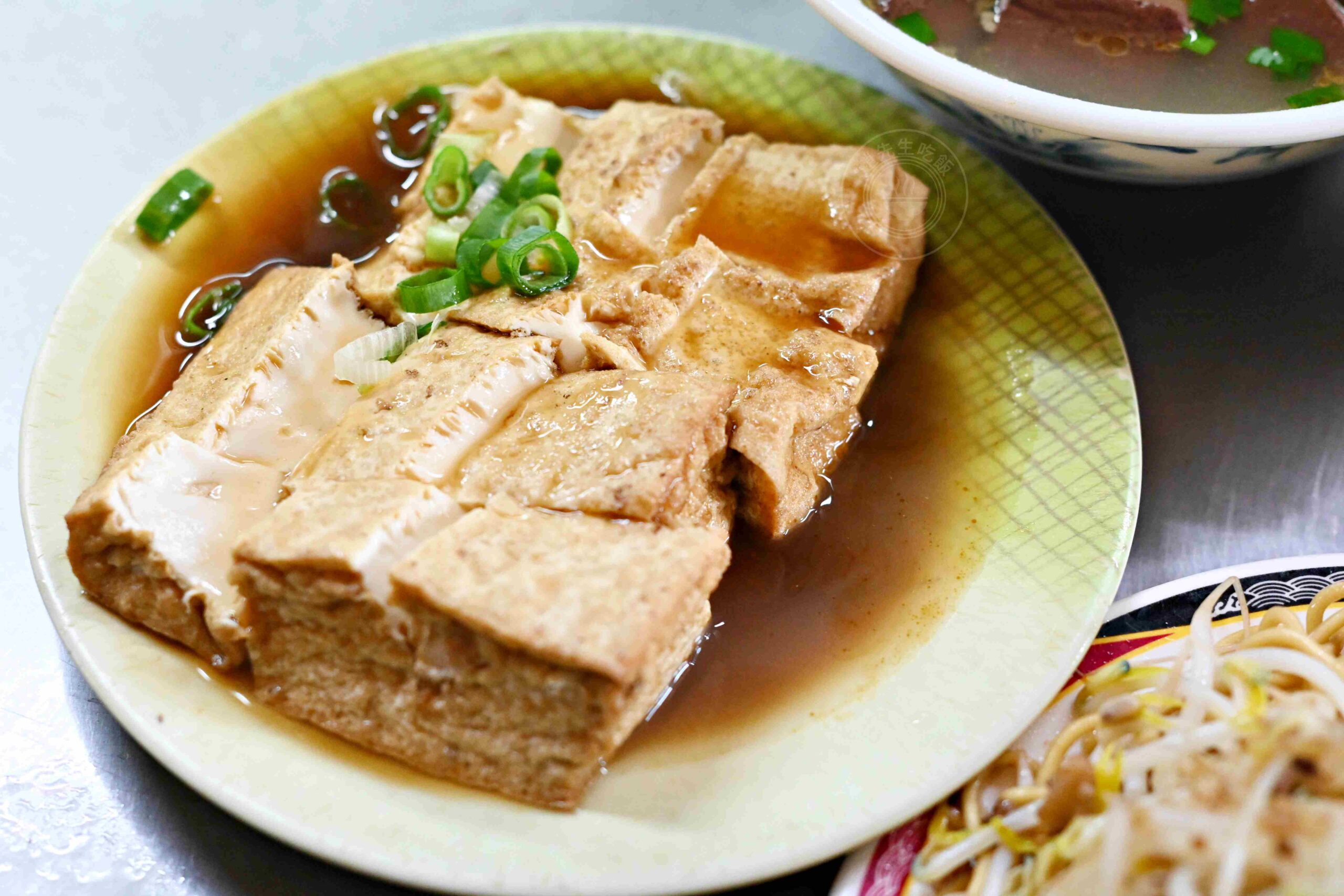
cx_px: 672
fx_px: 2800
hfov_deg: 27.0
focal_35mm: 75
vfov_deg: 18.2
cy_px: 448
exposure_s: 1/200
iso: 2800
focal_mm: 50
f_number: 3.2
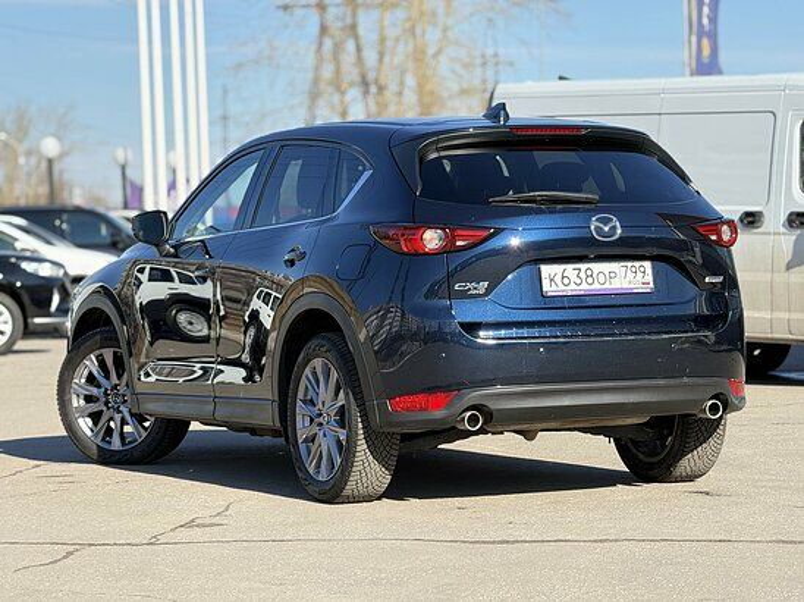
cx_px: 402
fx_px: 2785
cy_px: 301
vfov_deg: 12.3
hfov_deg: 16.4
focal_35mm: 120
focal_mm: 15.66
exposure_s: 1/397
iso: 64
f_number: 2.8
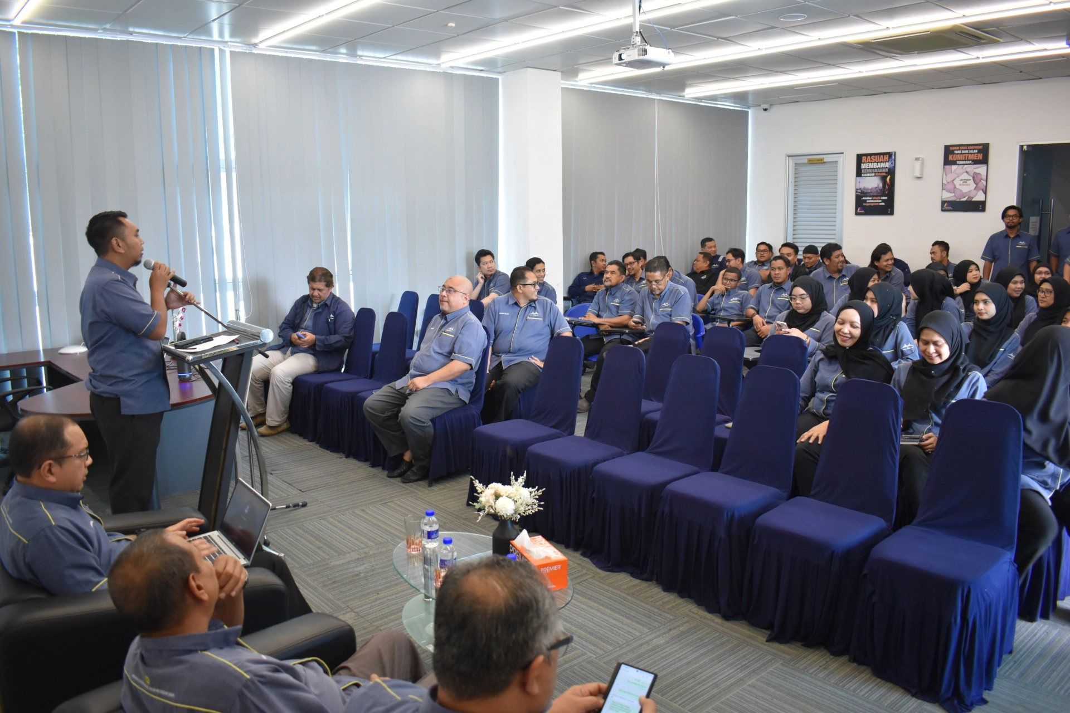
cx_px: 535
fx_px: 802
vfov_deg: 47.9
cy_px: 356
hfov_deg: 67.4
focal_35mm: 27
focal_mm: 18
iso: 800
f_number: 3.5
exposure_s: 1/60
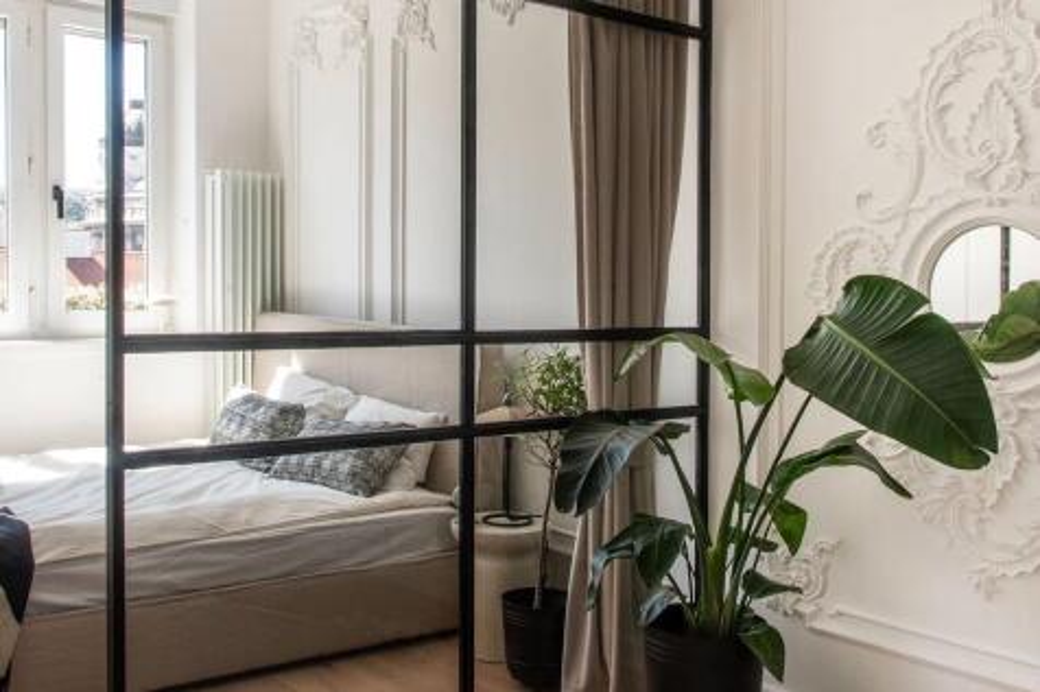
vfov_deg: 47.9
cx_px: 520
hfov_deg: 67.4
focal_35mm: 27
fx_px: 780
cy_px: 346
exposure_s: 1/10
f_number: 16
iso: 400
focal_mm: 27
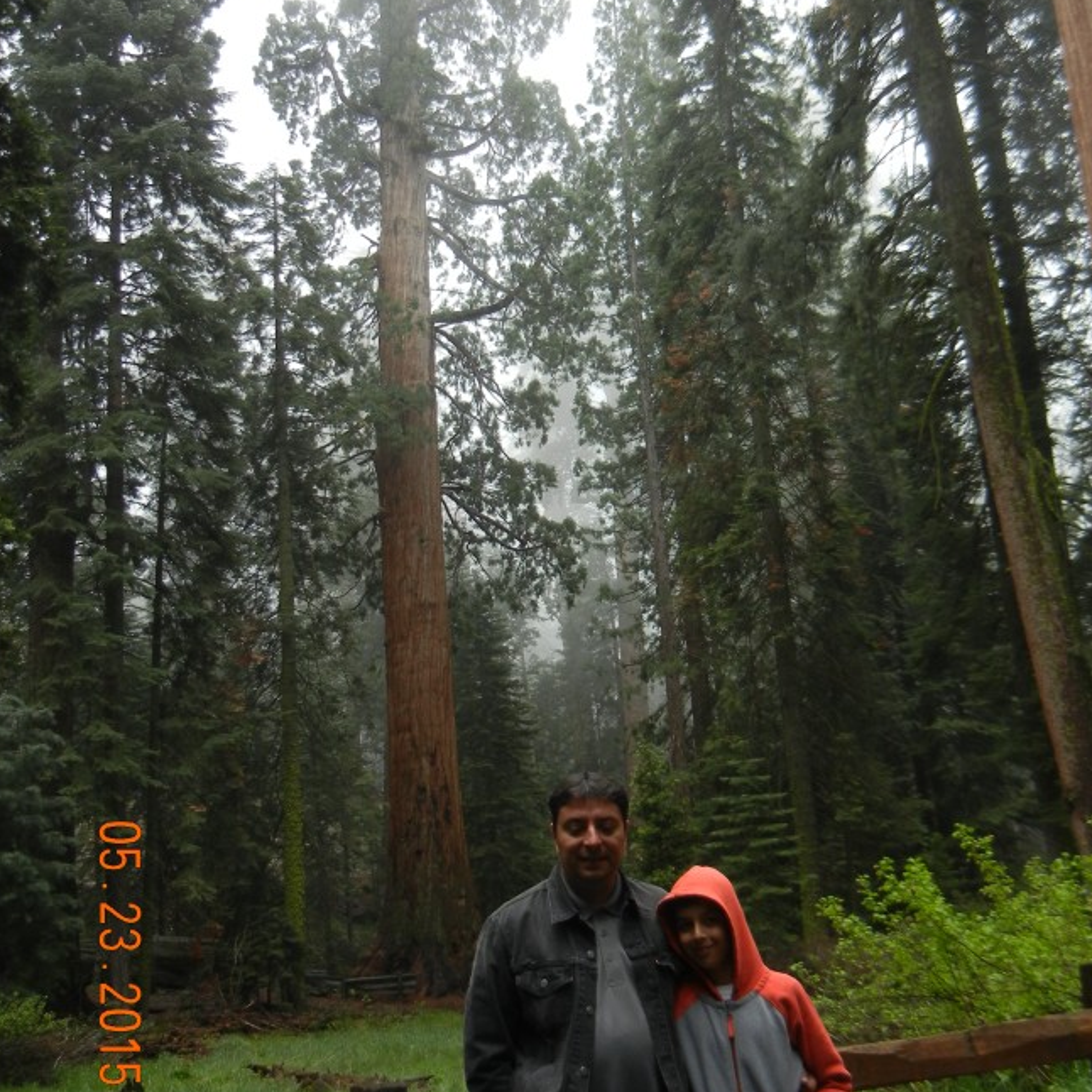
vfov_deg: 40.0
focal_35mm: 42
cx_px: 634
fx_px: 1499
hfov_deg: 39.9
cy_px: 487
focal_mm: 5.4
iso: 160
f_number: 3.5
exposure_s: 1/186
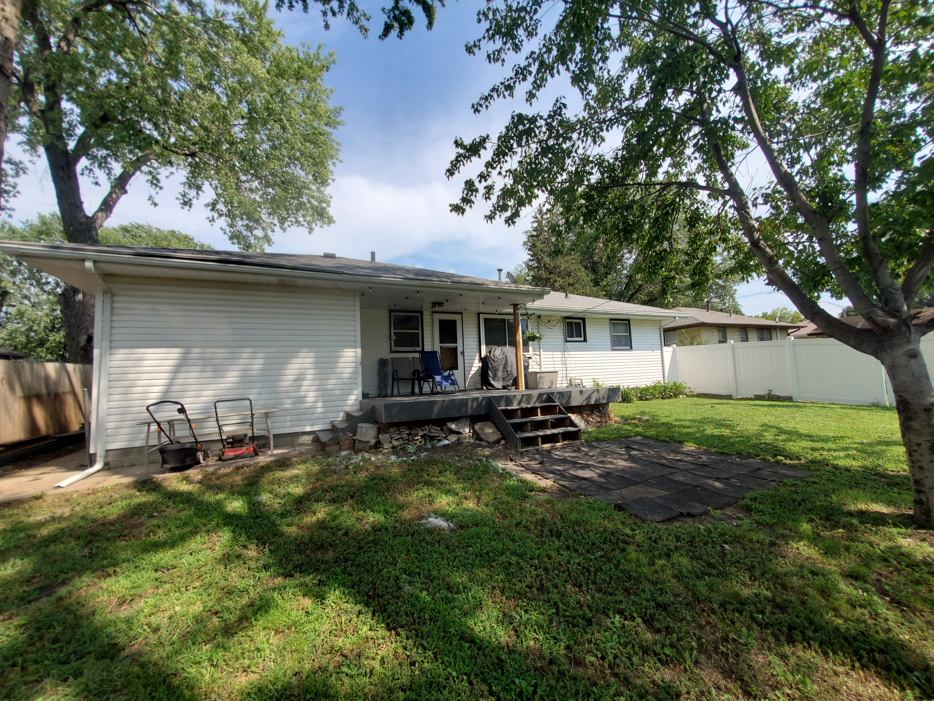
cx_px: 467
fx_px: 351
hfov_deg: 106.2
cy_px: 350
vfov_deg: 89.9
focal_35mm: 13
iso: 50
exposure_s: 1/914
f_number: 2.2
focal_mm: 1.8
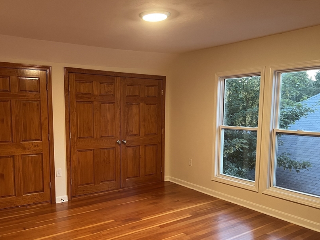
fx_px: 305
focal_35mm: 33
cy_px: 149
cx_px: 144
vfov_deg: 42.6
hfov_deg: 55.3
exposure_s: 1/60
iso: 400
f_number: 1.5
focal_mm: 5.7
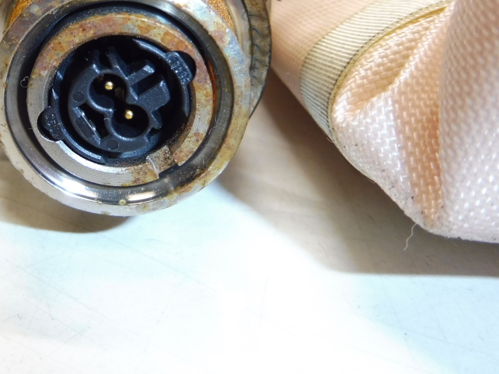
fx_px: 620
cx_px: 87
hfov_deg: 41.6
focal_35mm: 43
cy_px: 43
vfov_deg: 32.1
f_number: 3.5
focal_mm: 4.3
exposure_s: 1/60
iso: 200
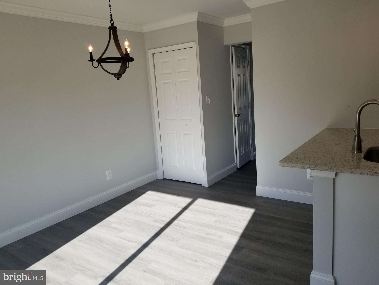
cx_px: 190
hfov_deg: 67.3
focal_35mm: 26
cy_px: 142
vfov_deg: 53.1
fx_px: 285
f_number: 1.7
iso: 50
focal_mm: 4.25
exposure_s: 1/668
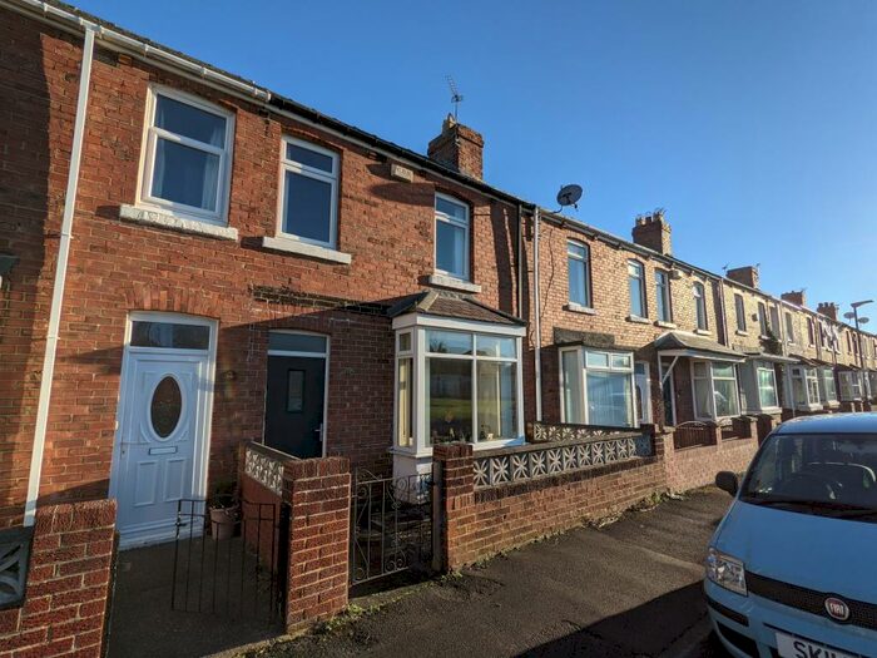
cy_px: 329
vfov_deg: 78.1
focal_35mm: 16
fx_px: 405
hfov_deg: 94.5
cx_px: 438
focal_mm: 2.22
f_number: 2.2
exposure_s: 1/1147
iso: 34
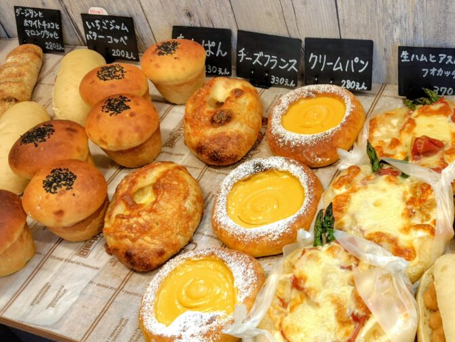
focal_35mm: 44
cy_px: 238
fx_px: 578
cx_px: 348
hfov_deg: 41.5
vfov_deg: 32.5
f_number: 1.9
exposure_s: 1/50
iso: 292
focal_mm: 5.6
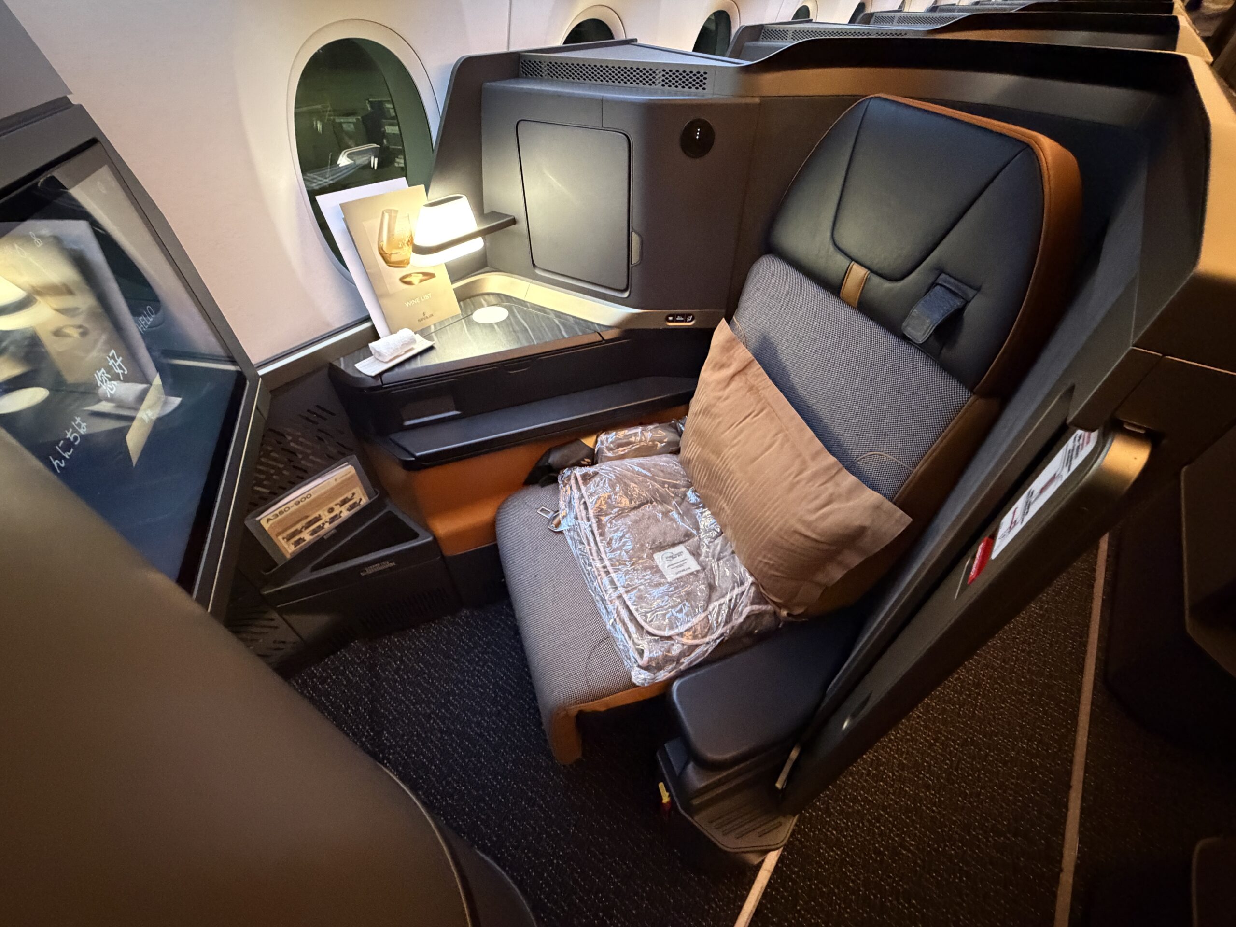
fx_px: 500
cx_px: 618
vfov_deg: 85.7
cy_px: 464
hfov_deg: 102.1
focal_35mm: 14
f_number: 2.2
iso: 1250
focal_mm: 2.22
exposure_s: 1/42
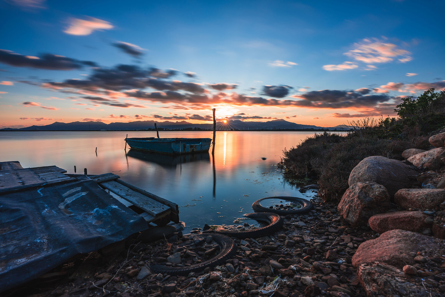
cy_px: 148
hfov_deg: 96.7
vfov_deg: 73.7
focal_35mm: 16
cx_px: 222
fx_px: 198
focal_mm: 16
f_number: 11
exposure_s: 25
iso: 100
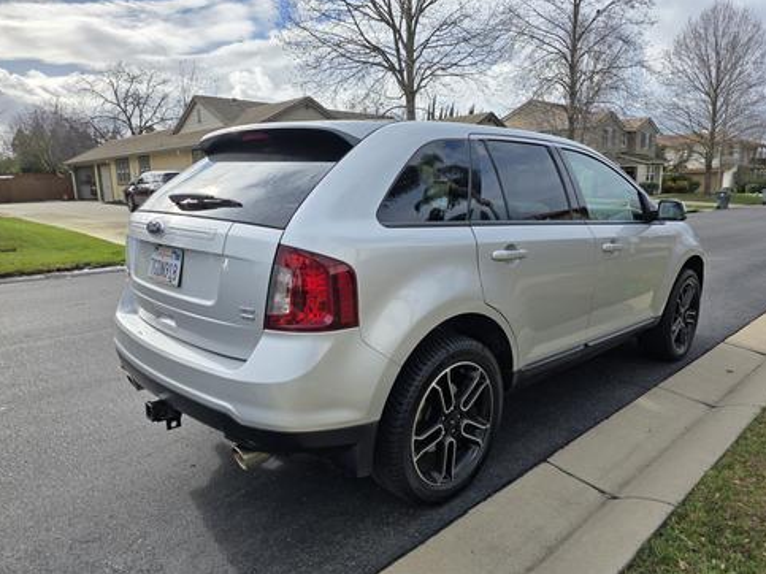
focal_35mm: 24
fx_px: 531
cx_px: 389
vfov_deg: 56.8
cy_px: 295
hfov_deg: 71.6
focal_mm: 6.3
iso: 80
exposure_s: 1/7333
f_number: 1.7
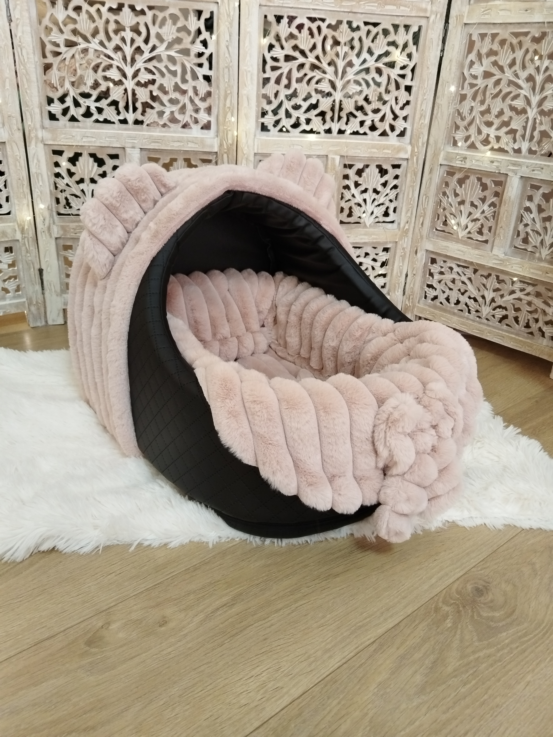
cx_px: 276
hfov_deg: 53.1
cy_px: 368
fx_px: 554
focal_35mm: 26
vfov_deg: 67.3
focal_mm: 4.95
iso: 800
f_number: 1.9
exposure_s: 1/33.3
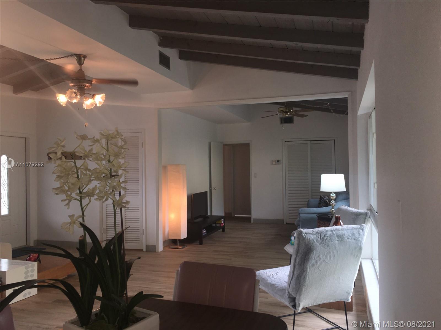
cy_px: 165
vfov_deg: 48.2
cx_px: 220
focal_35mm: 29
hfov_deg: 61.7
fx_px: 369
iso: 25
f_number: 2.2
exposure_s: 1/30
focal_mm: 4.15
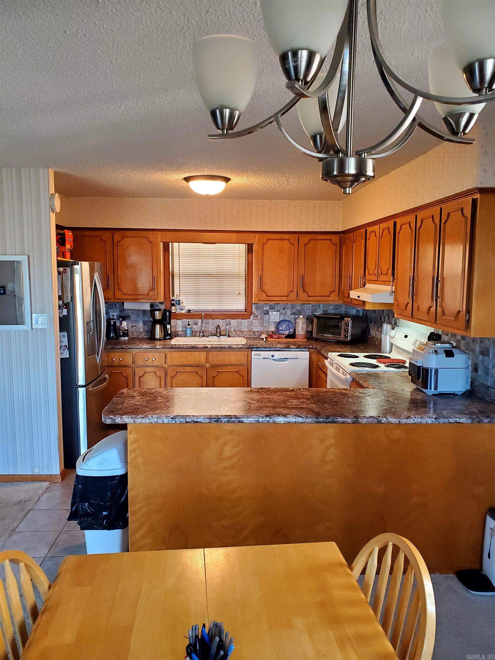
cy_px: 330
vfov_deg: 67.3
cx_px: 248
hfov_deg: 53.1
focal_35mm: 26
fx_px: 496
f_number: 2.4
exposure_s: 1/40
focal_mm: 4.3
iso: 320
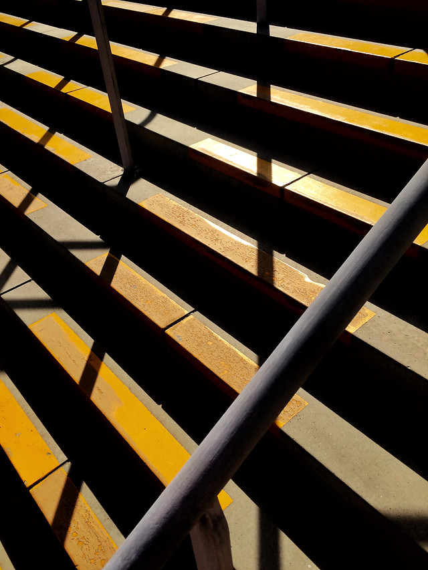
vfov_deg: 61.7
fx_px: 478
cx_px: 214
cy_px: 285
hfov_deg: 48.2
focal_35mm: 29
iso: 32
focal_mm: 4.15
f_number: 2.2
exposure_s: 1/2283
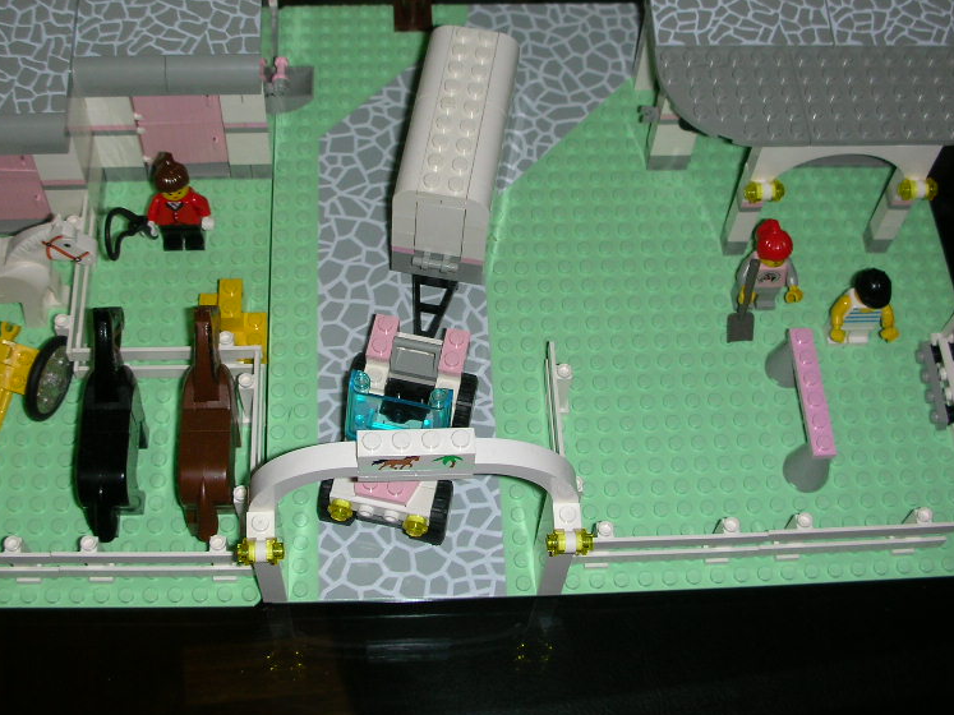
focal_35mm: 48
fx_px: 1323
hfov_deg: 39.6
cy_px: 241
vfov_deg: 30.1
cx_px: 415
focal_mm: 5.8
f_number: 3
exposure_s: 1/60.1
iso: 50
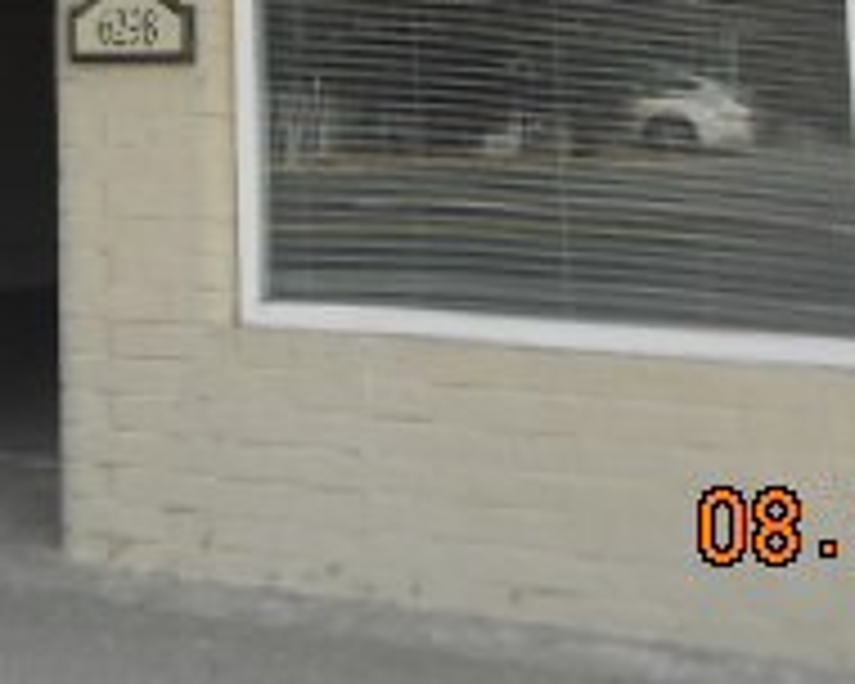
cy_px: -320
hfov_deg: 22.2
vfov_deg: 17.1
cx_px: -36
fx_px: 2075
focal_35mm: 82
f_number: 3.7
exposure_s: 1/320
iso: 80
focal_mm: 4.5
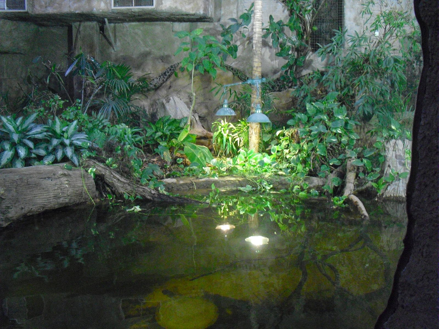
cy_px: 164
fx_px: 457
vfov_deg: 39.7
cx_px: 220
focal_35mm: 36
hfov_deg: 51.4
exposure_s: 1/50
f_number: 3.1
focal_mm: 6.3
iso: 800
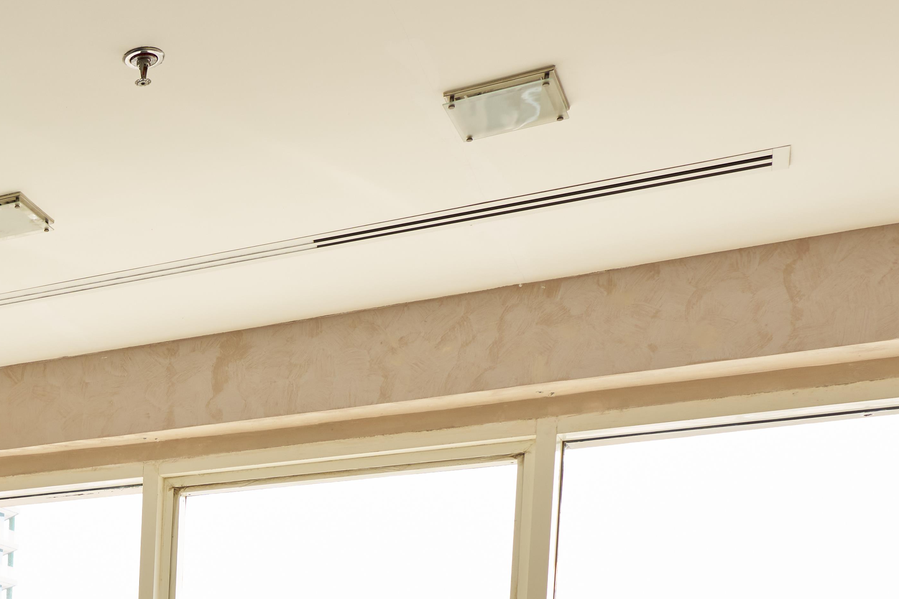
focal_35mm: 54
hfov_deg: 30.8
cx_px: -198
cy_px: 872
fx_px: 1348
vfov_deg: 21.5
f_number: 5.6
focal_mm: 16
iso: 320
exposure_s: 1/60
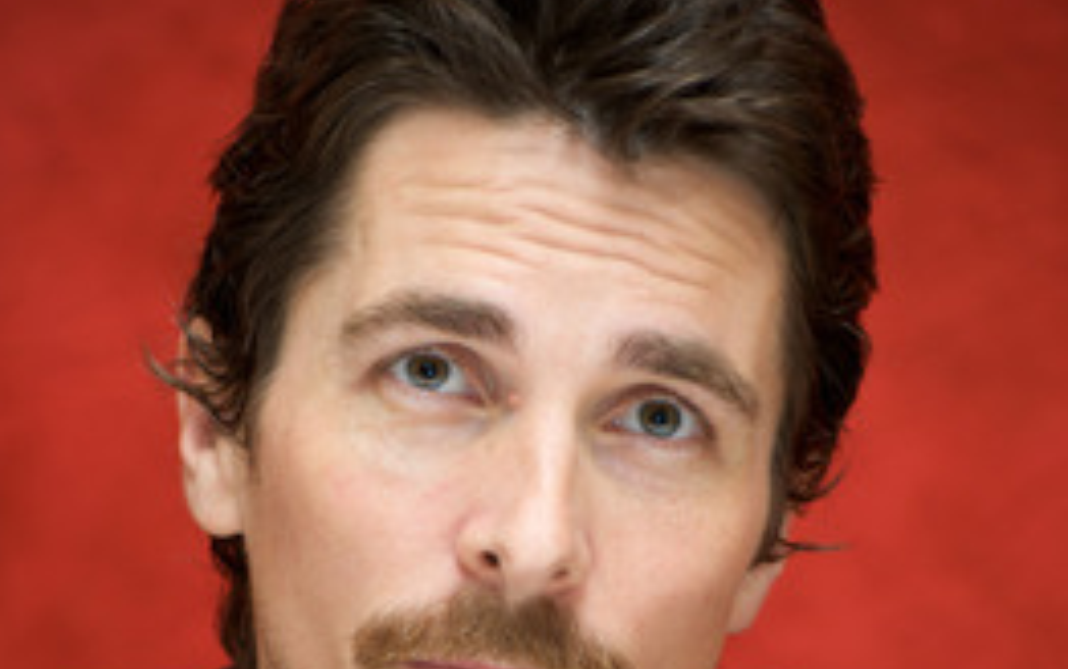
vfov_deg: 5.8
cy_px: 693
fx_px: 6552
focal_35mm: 225
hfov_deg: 9.3
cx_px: 532
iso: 640
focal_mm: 145
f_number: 5.6
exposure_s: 1/60
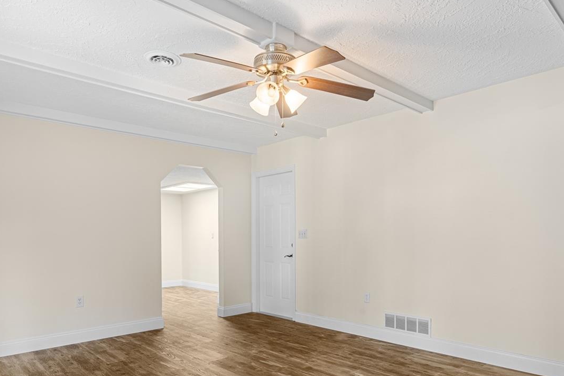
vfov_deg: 52.4
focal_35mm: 24
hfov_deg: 73.7
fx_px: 376
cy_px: 242
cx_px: 294
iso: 400
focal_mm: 16
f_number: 8
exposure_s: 1/200
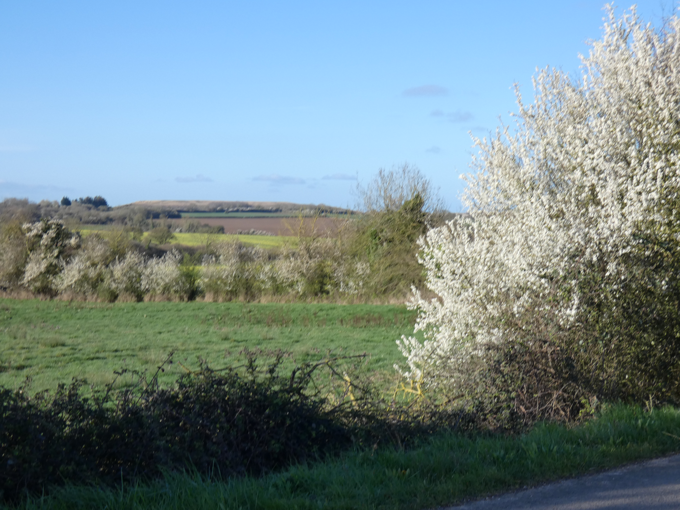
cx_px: 340
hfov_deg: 31.7
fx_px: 1198
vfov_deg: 24.0
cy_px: 255
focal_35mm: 61
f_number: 4.1
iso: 80
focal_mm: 10.8
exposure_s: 1/320
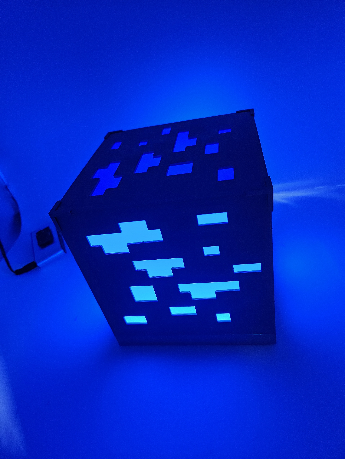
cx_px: 172
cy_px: 230
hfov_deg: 58.9
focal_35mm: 23
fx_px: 306
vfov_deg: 73.9
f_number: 1.8
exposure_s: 1/25
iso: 640
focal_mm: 5.4
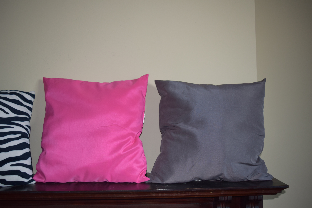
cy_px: 104
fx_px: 286
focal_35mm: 33
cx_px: 156
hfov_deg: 57.2
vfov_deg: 40.0
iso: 400
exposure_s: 1/40
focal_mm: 22
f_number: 3.8
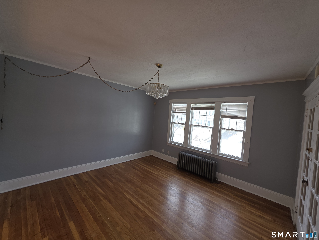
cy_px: 120
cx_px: 160
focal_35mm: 13
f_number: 1.9
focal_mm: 2.2
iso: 64
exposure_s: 1/60
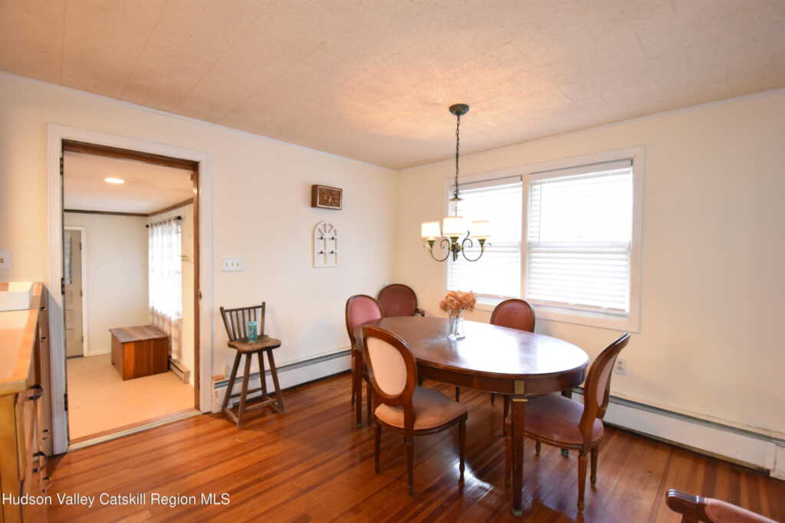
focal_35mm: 15
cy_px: 262
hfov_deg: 100.4
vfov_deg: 77.3
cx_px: 392
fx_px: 327
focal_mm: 10
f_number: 3.5
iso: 2000
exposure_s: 1/60
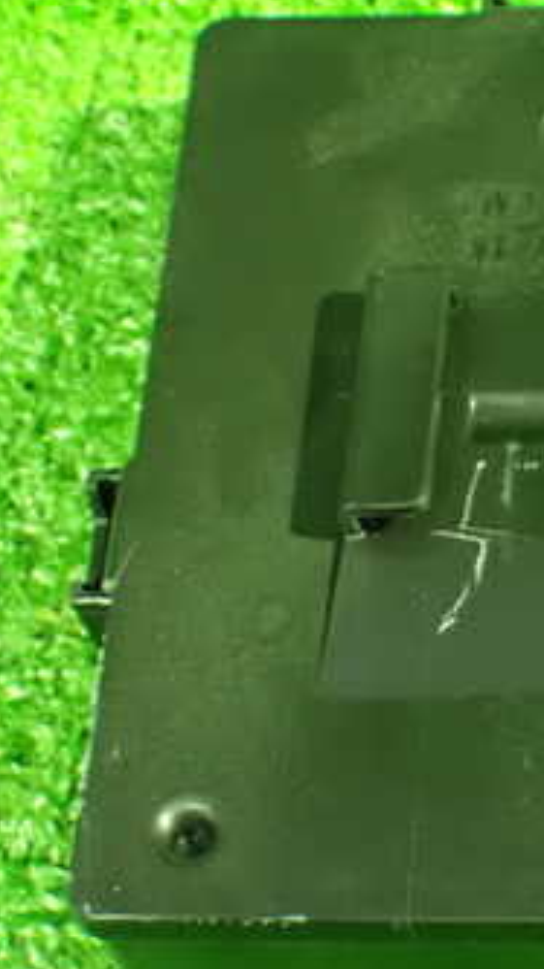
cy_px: 521
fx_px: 2927
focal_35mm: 114
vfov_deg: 18.8
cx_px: 582
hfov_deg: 10.5
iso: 1600
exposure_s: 1/8
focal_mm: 10.35
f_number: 3.5
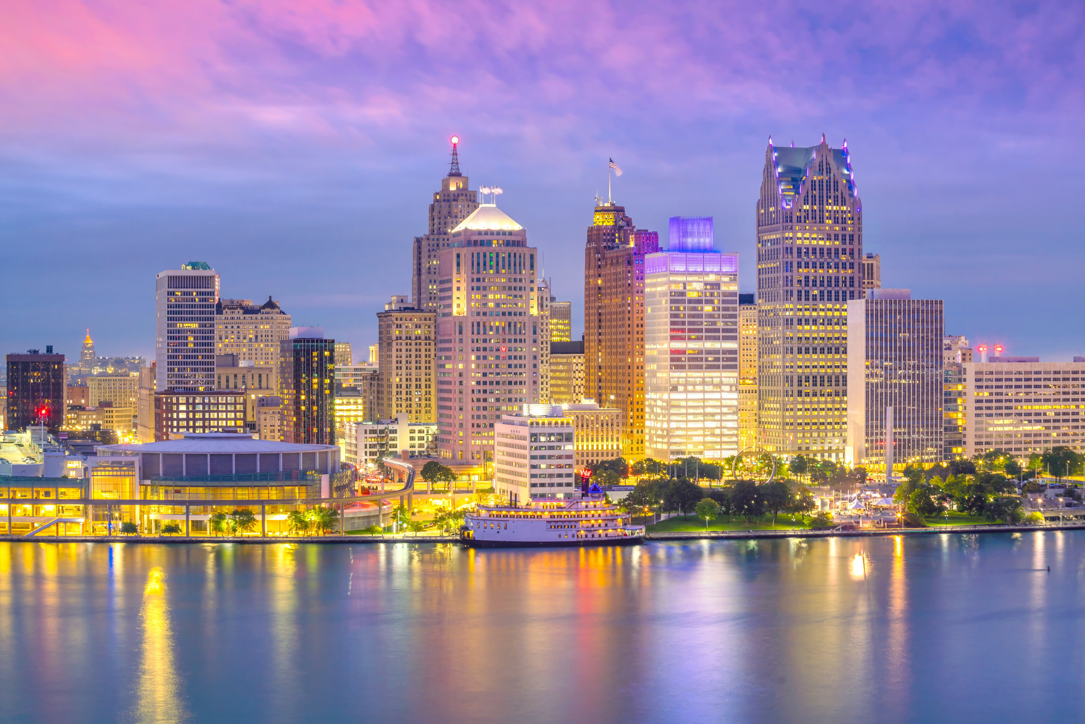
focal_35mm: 70
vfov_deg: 19.5
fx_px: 2110
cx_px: 542
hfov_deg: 28.8
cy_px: 362
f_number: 11
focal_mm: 70
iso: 100
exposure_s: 20
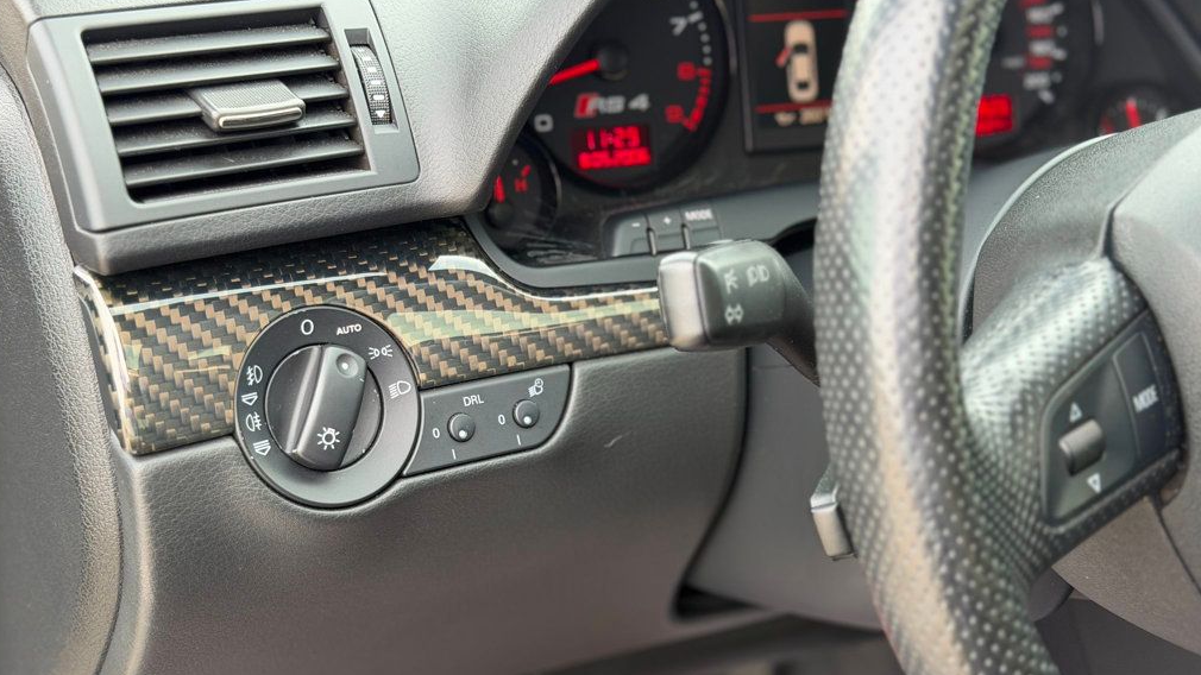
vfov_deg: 22.6
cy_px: 431
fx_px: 1688
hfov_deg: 39.2
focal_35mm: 53
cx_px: 593
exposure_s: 1/121
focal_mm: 6.76
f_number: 1.78
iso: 100
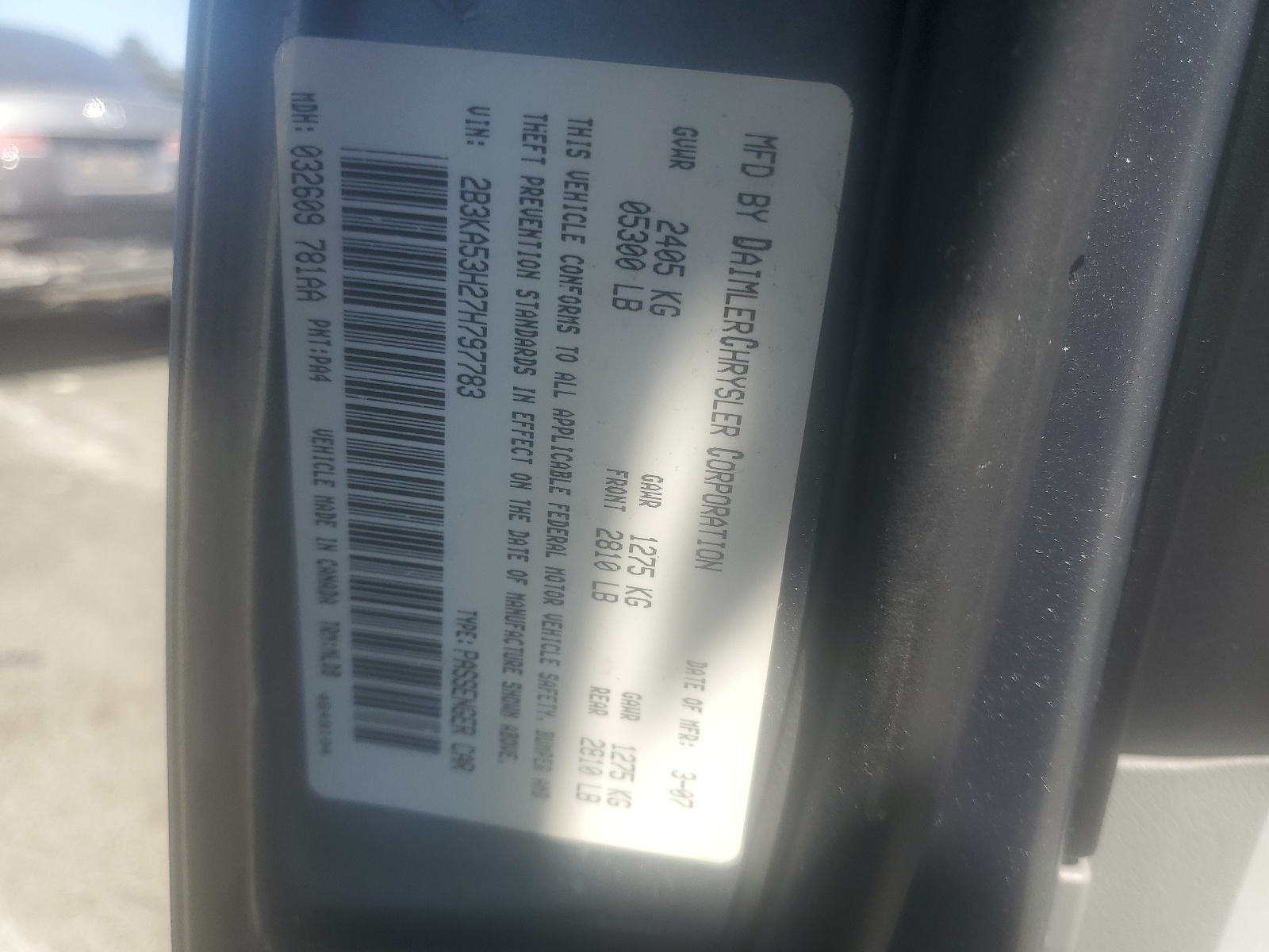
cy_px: 476
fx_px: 953
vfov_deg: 53.1
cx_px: 634
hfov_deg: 67.3
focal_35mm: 26
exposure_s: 1/1250
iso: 50
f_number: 1.5
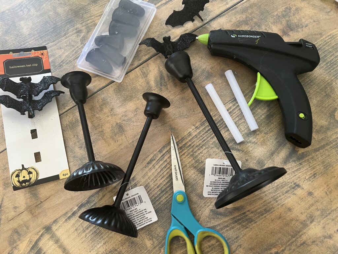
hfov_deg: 67.3
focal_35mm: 26
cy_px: 127
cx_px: 169
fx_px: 254
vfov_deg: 53.1
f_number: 1.5
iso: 200
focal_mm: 5.7
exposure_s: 1/60
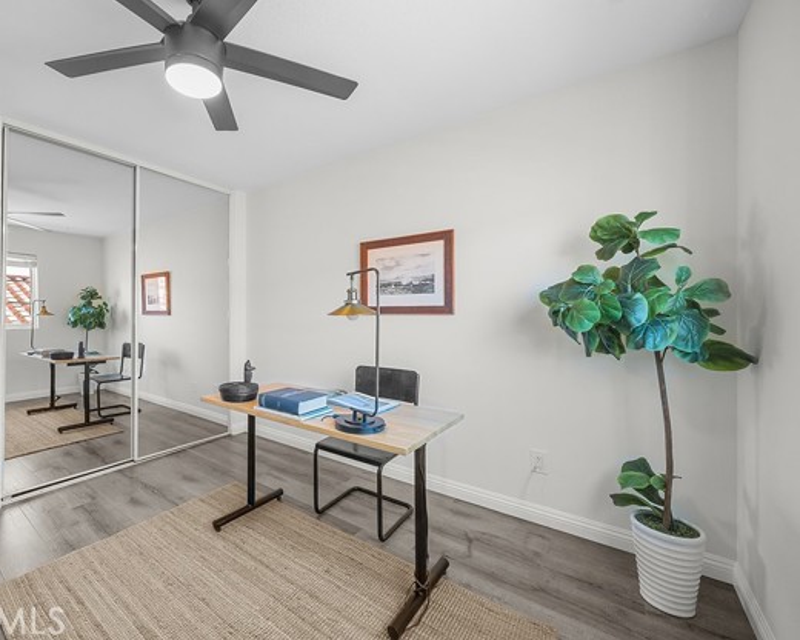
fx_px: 355
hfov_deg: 95.5
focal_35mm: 15
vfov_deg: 84.0
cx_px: 320
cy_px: 315
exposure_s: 1/80
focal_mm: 13
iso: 1000
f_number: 5
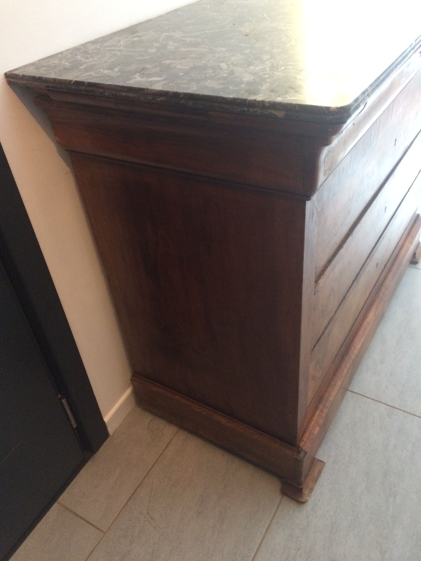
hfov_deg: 48.2
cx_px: 210
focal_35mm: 29
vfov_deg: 61.7
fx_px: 470
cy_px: 280
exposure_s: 1/25
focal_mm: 4.15
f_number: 2.2
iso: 320
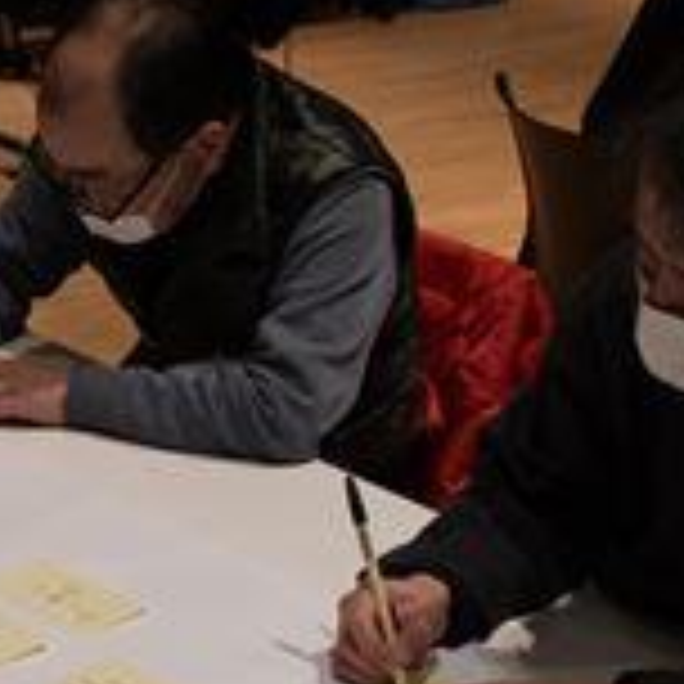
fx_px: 2057
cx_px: 40
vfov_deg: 18.6
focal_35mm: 92
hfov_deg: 18.5
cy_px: 583
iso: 1600
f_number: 3.5
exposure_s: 1/200
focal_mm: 22
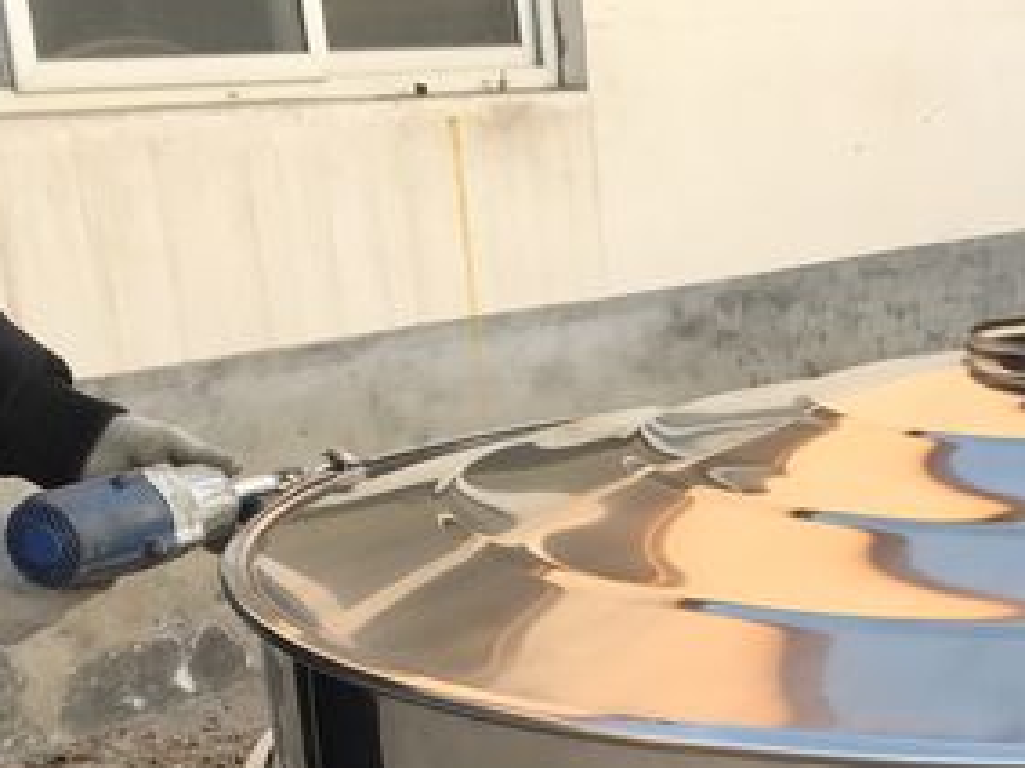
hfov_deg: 22.7
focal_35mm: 82
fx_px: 2427
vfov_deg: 16.8
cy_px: 1040
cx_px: 1090
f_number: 2.2
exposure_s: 1/100
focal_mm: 4.15
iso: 32
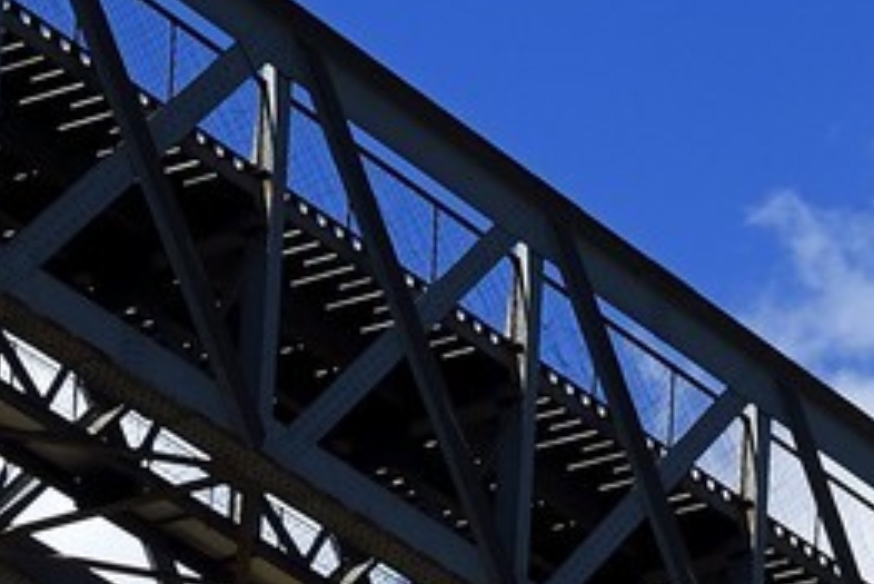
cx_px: 1560
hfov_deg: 6.9
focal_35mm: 293
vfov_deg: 4.4
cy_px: 2096
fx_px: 7117
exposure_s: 1/250
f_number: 13
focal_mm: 48
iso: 200
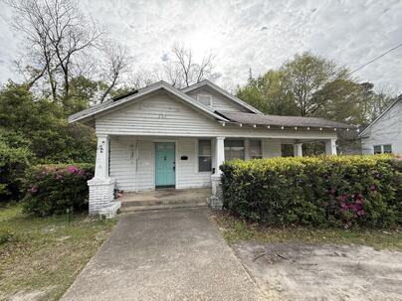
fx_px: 163
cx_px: 201
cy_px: 150
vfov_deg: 85.7
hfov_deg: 102.1
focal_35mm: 14
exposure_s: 1/631
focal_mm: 2.22
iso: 50
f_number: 2.2
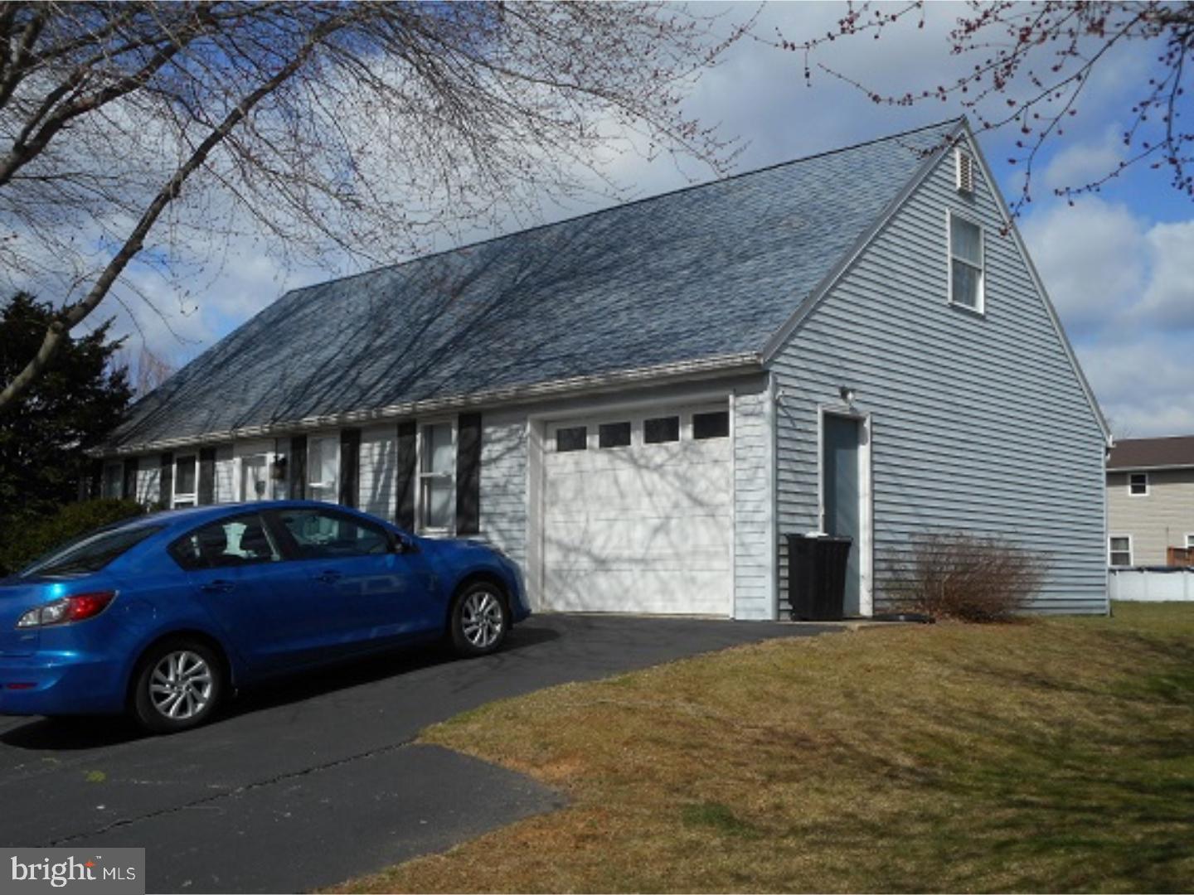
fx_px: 1345
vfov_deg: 36.8
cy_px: 448
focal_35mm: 39
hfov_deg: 47.9
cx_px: 597
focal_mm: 6.9
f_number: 4.5
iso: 80
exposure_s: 1/800
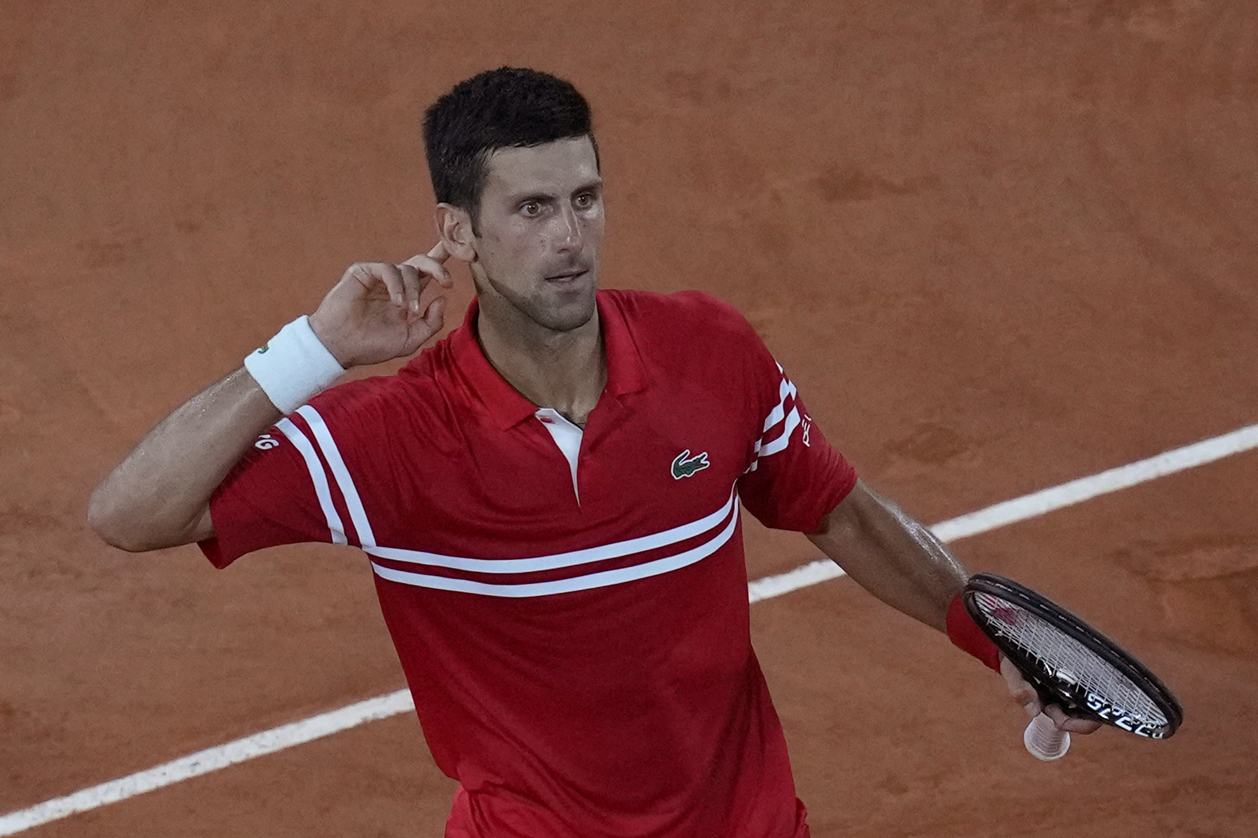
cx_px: 629
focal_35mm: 600
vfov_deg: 2.3
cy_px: 419
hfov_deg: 3.4
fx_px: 20965
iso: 2500
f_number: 3.2
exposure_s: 1/4000
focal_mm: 400
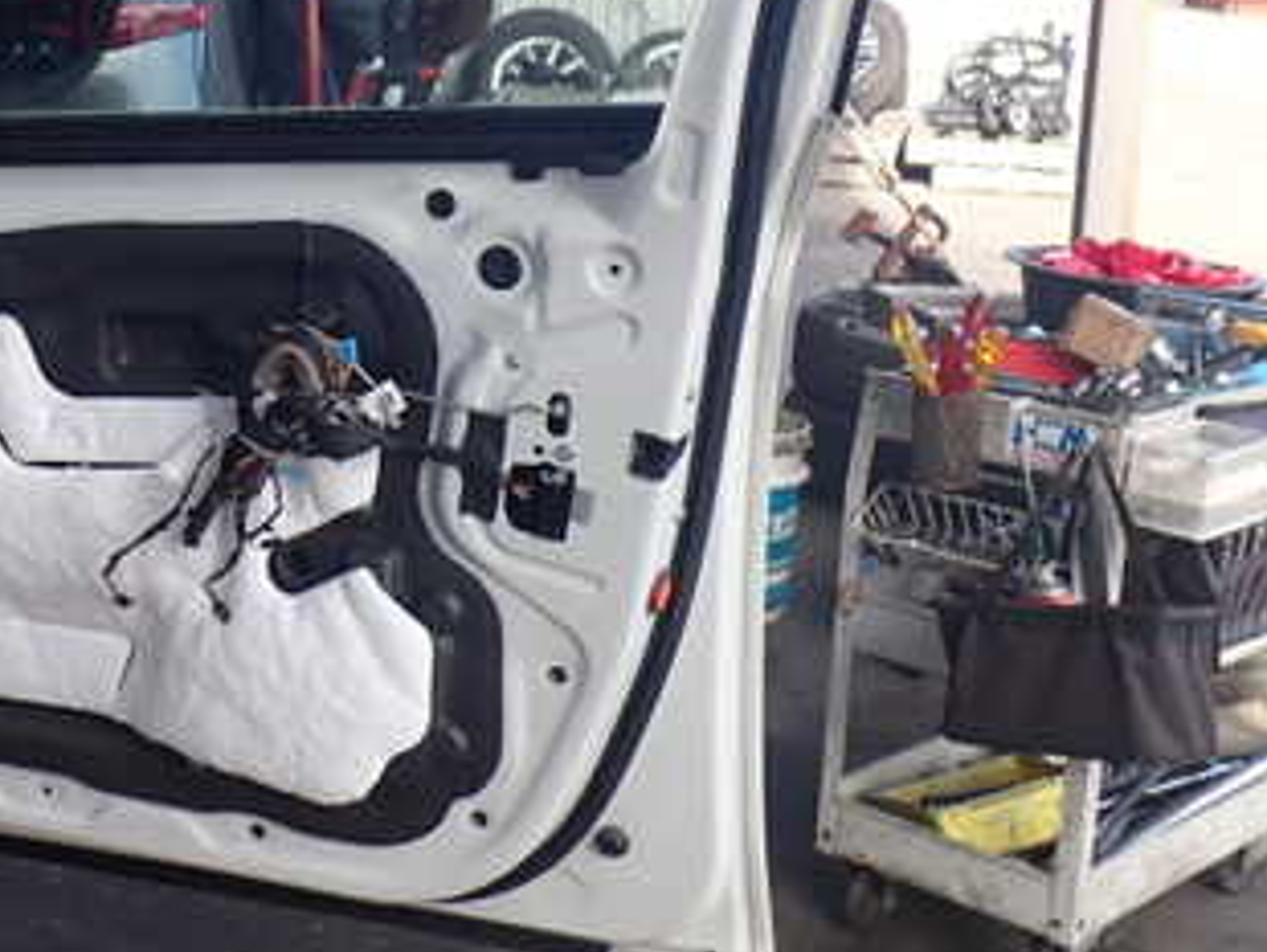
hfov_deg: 31.7
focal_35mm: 58
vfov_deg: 24.9
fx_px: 2125
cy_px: 204
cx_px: 143
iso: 100
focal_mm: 5.4
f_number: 3.2
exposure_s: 1/160
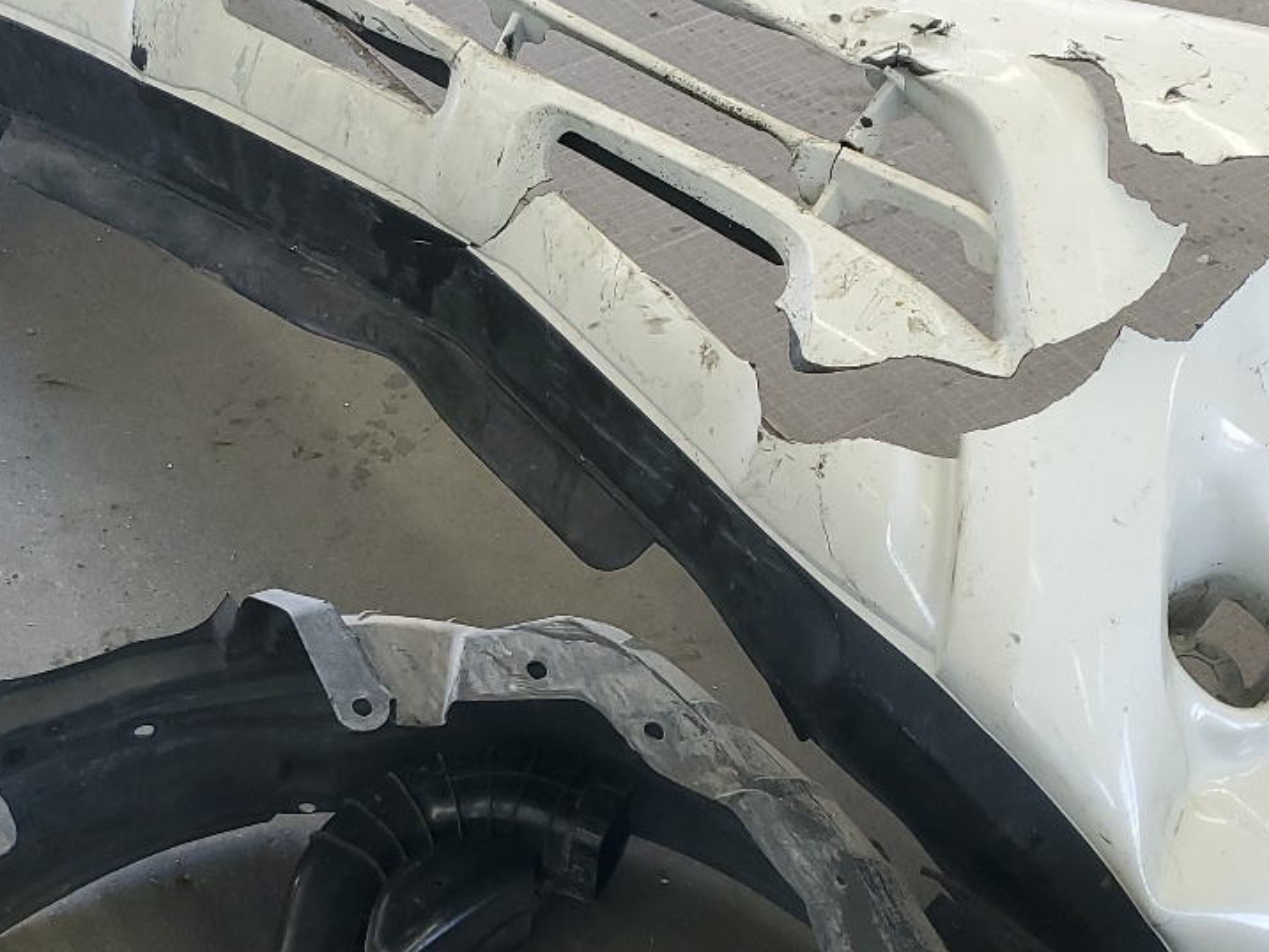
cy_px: 557
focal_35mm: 58
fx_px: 2127
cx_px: 414
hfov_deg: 32.9
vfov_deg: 25.2
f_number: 1.5
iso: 88
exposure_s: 1/120
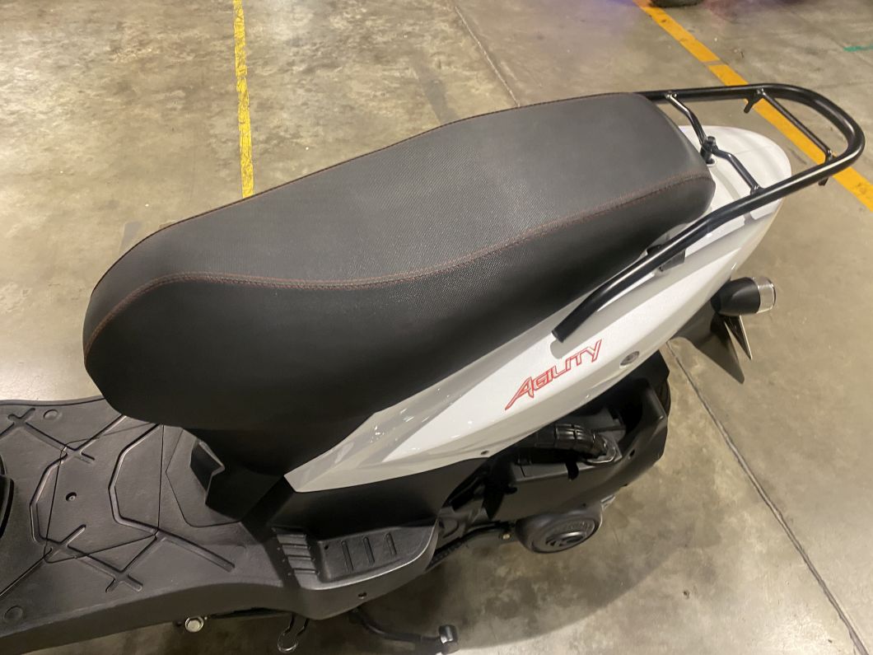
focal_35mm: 26
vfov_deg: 53.1
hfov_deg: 67.3
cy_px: 328
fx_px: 656
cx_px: 436
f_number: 1.8
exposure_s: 1/50
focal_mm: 4.25
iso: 400
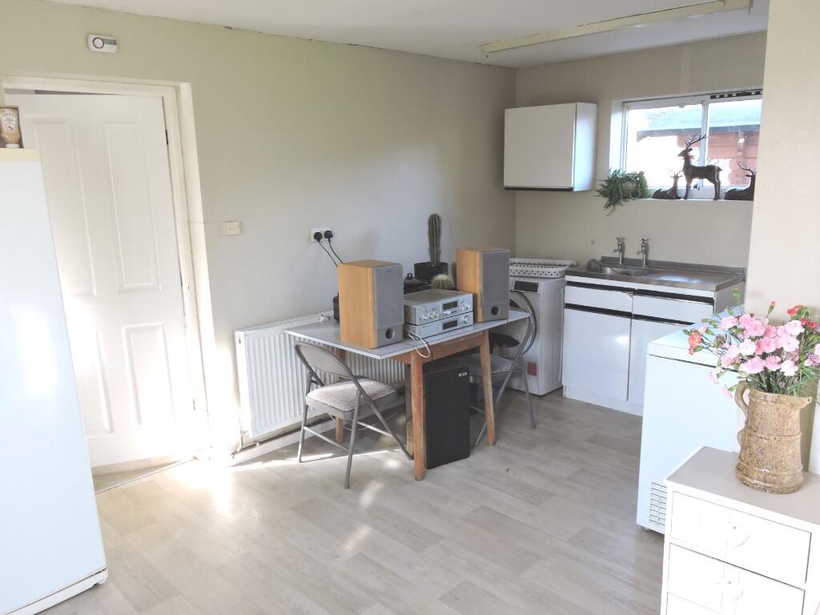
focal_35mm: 28
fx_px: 663
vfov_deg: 49.7
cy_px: 308
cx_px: 410
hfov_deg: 63.4
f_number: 3.5
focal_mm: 5
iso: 110
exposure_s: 1/30
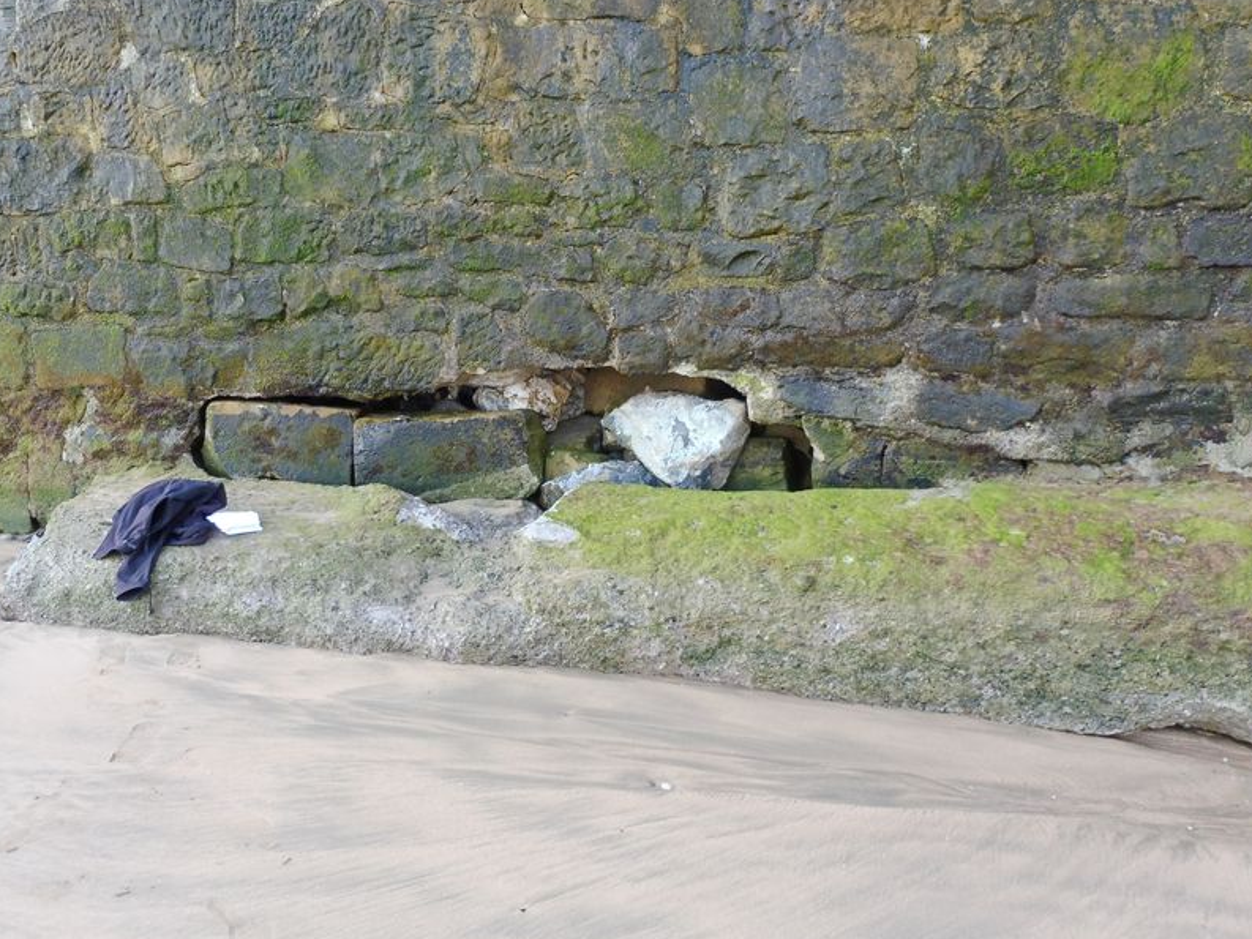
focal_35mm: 31
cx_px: 516
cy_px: 396
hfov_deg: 58.0
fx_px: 1121
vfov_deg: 45.3
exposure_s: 1/60
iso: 160
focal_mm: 4.3
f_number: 3.3
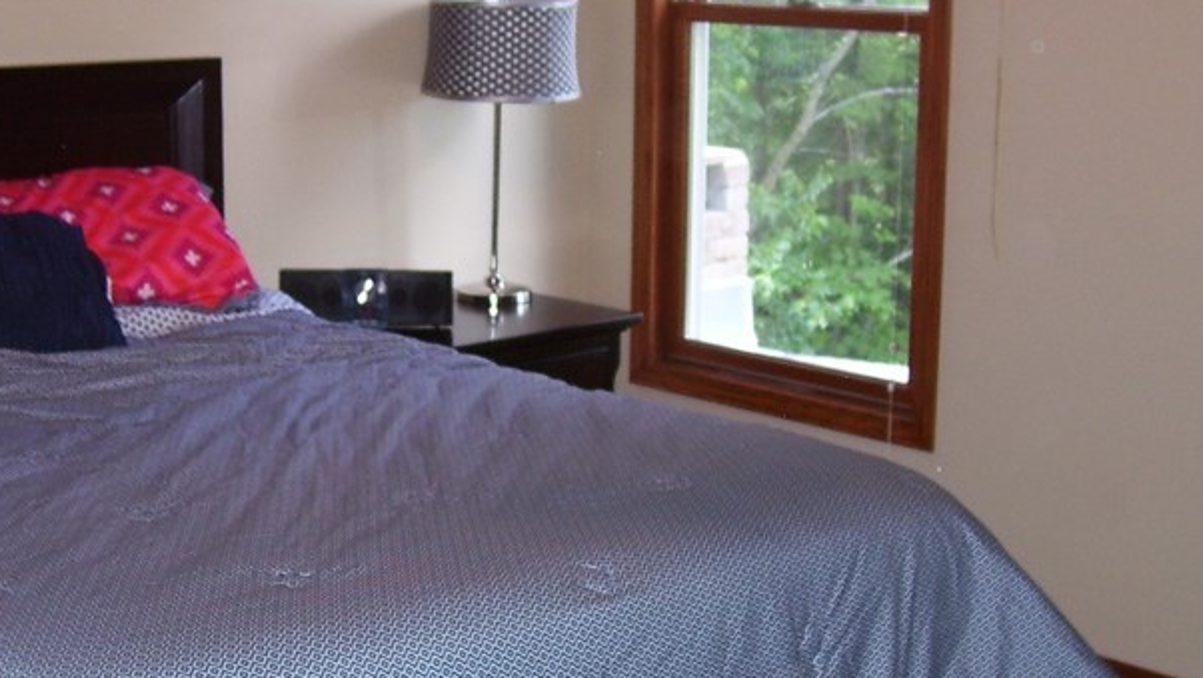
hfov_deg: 33.2
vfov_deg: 19.1
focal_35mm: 63
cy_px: 338
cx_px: 484
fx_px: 2010
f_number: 2.7
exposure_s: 1/45
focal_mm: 5.6
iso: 80
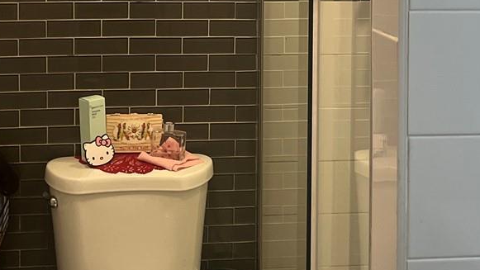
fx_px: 993
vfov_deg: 15.0
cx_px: 239
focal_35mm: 78
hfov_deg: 27.2
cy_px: -54
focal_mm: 5.1
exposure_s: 1/120
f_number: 1.6
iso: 125
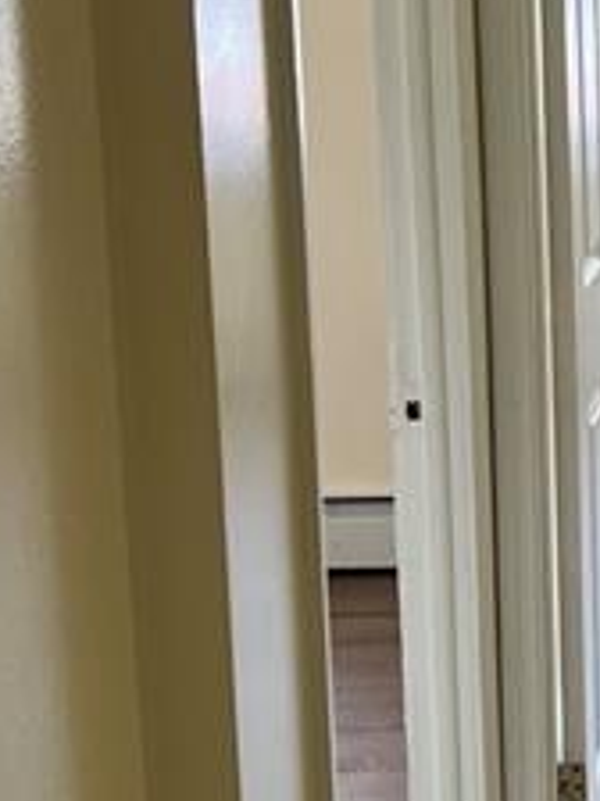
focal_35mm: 89
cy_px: 315
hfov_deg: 15.1
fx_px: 2057
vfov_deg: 22.0
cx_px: 957
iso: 64
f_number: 1.5
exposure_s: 1/120
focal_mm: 5.7
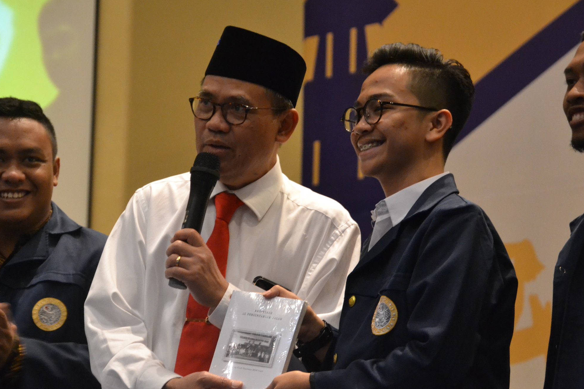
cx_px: 289
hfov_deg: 13.8
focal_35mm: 149
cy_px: 194
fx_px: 2410
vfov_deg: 9.2
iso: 3200
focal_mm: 85
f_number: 5.6
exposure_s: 1/30
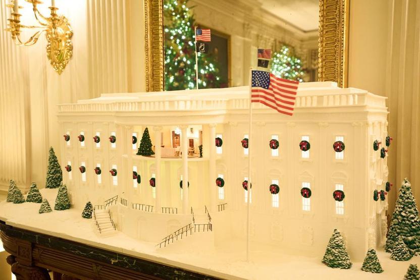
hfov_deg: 54.4
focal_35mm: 35
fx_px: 408
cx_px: 210
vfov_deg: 37.9
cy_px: 140
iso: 3200
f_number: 2.8
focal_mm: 35
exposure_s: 1/80
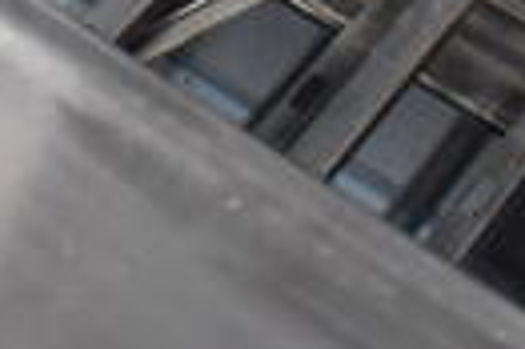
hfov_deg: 16.3
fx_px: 1835
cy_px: -409
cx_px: 317
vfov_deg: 9.9
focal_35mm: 126
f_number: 3.5
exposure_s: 1/125
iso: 4000
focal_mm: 18
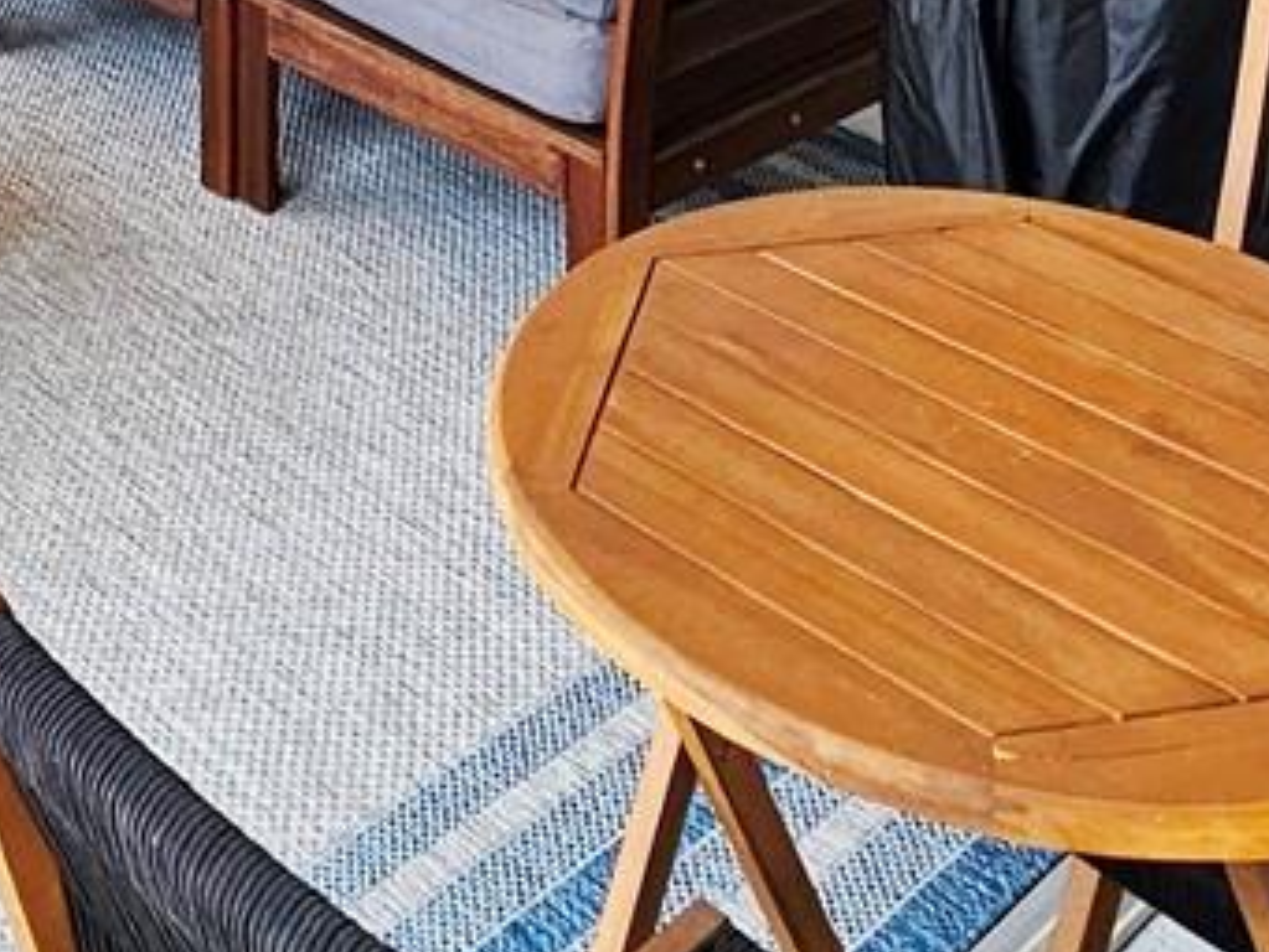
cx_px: 298
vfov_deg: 16.9
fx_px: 2237
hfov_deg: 31.1
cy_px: -1023
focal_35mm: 61
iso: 125
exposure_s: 1/359
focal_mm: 2.2
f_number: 2.2
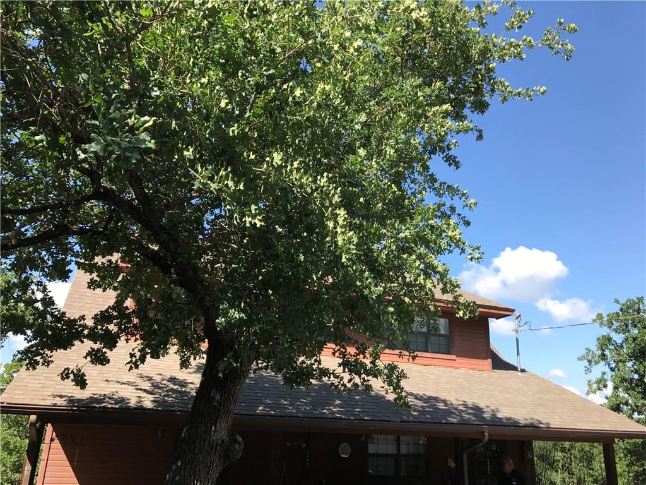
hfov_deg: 63.4
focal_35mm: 28
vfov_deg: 49.7
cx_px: 323
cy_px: 242
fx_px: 523
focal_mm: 3.99
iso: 20
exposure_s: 1/1100
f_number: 1.8
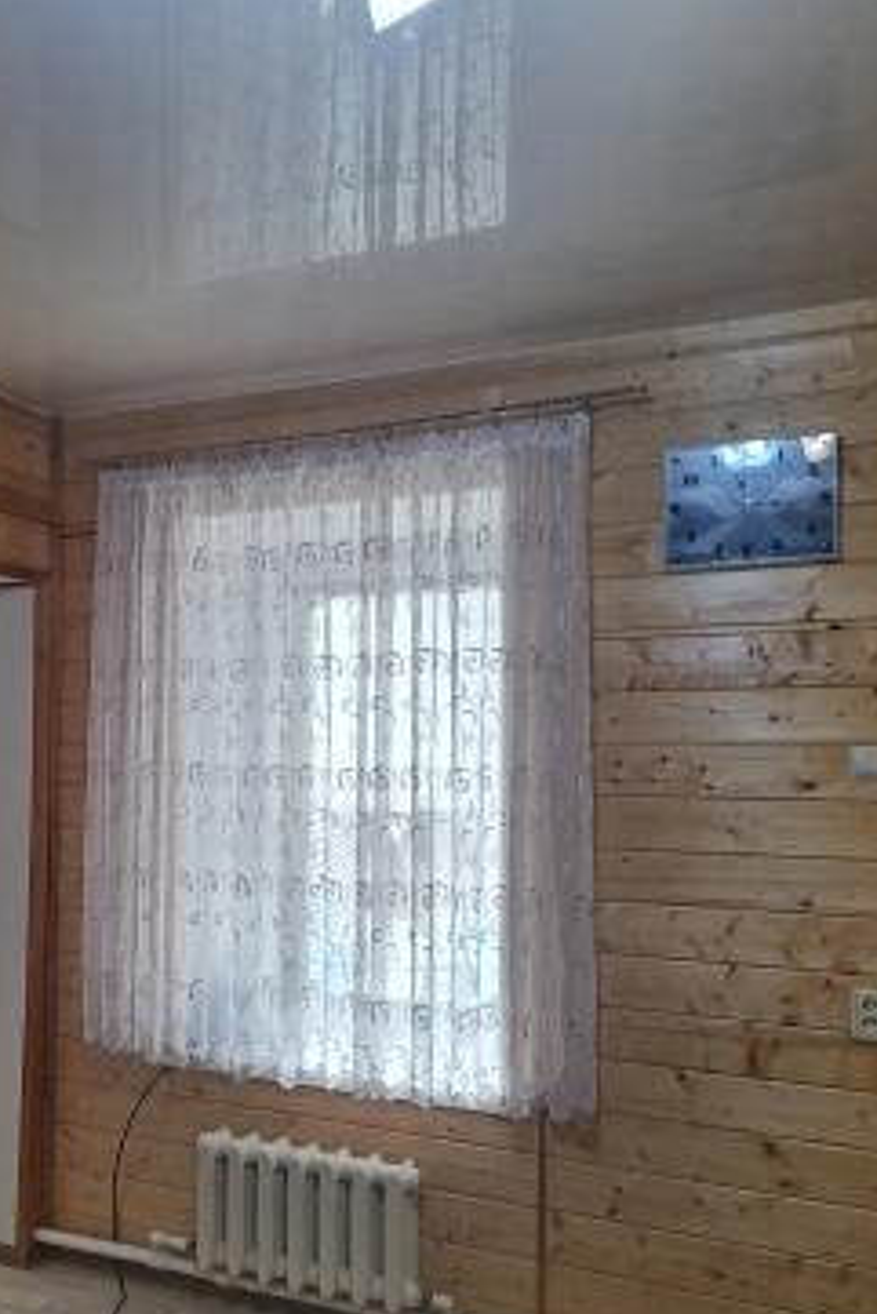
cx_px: 358
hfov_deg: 42.2
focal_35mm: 31
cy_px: 753
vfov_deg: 60.0
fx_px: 1132
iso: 50
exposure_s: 1/50
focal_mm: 5.54
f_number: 1.8
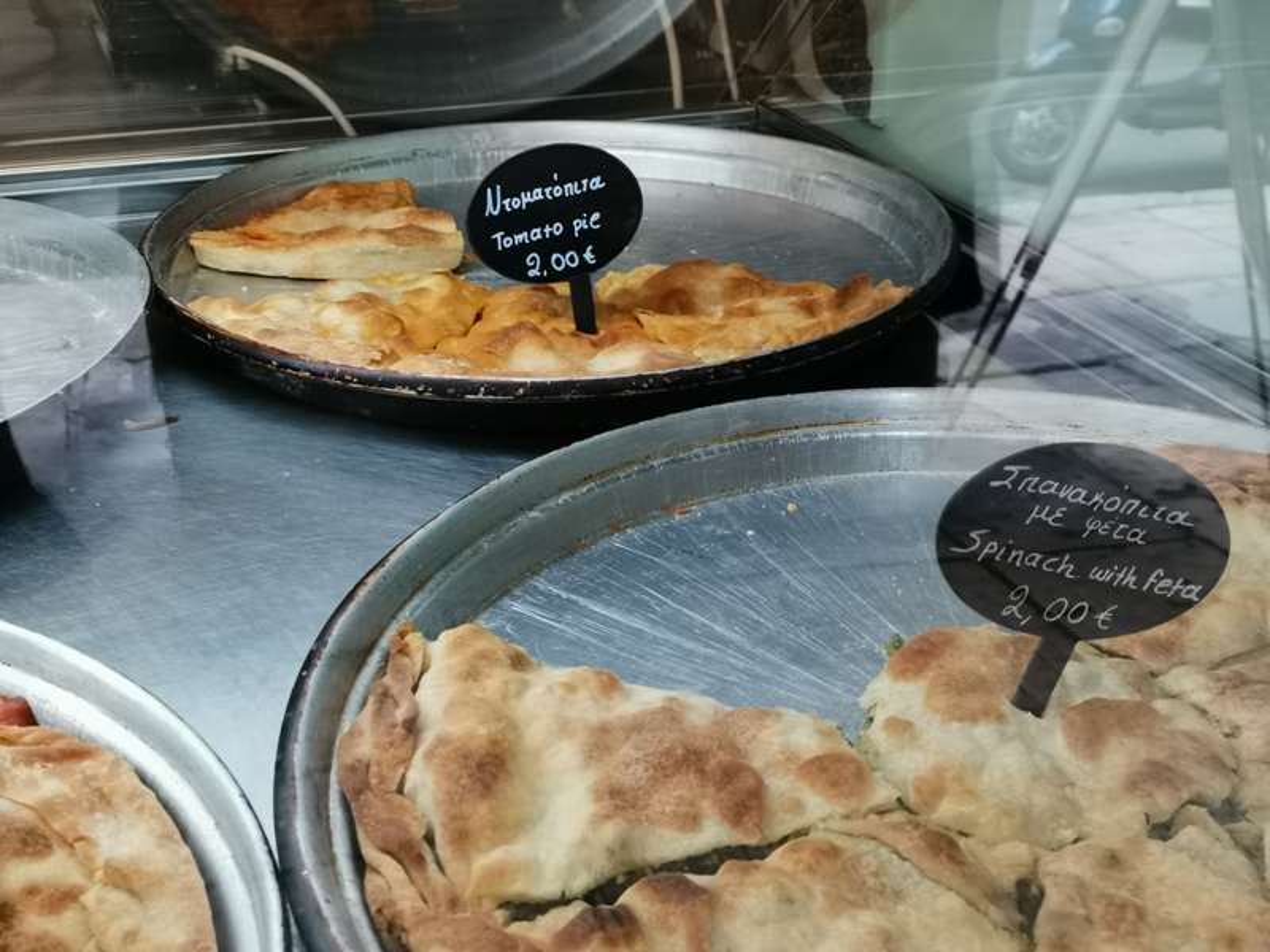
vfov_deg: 36.0
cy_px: 476
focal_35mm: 40
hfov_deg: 46.8
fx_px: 1468
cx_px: 635
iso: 200
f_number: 1.8
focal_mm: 4.75
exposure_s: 1/100
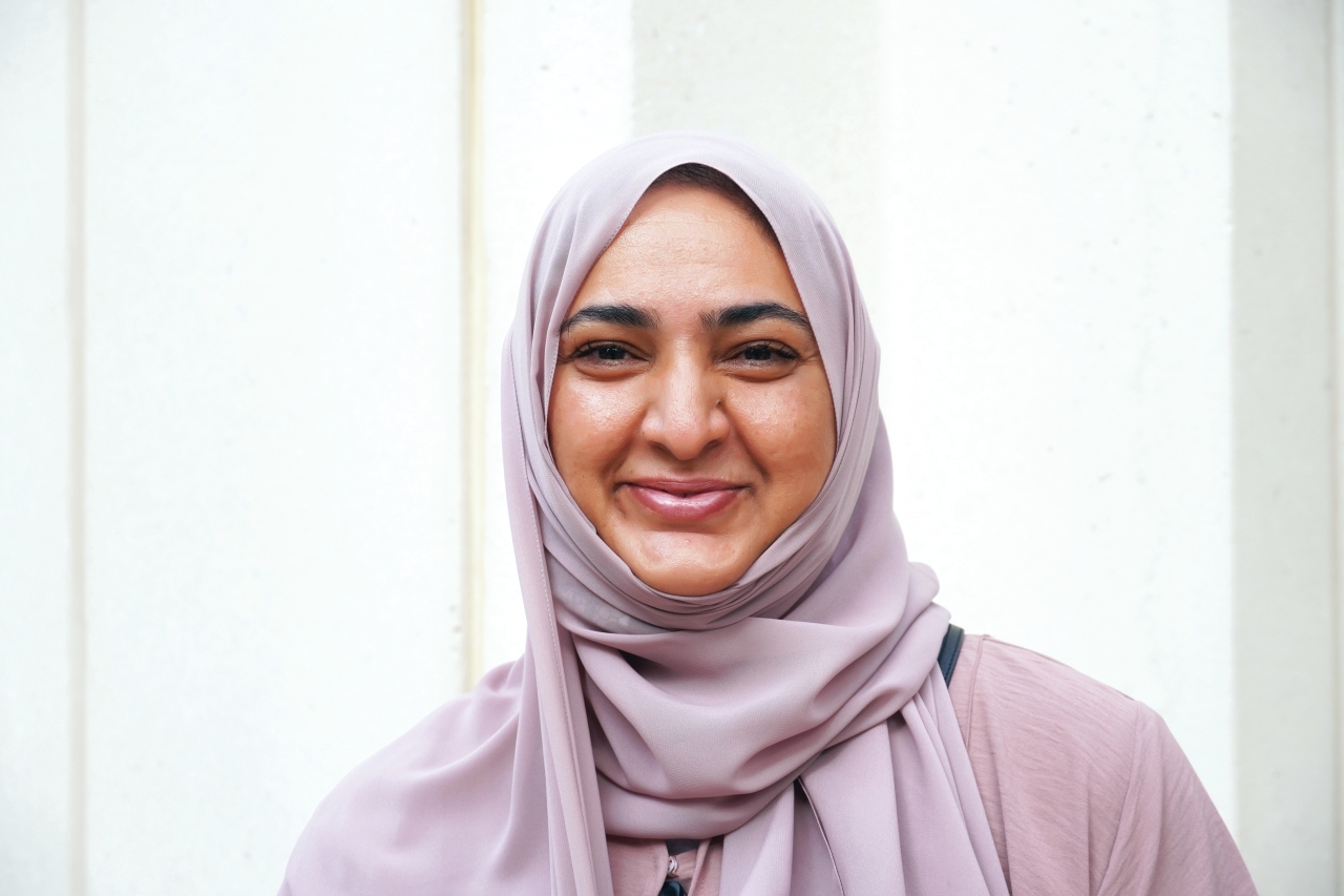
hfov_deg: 22.6
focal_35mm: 90
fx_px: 3359
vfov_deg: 15.2
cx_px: 672
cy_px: 448
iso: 100
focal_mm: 60
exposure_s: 1/100
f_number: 5.6
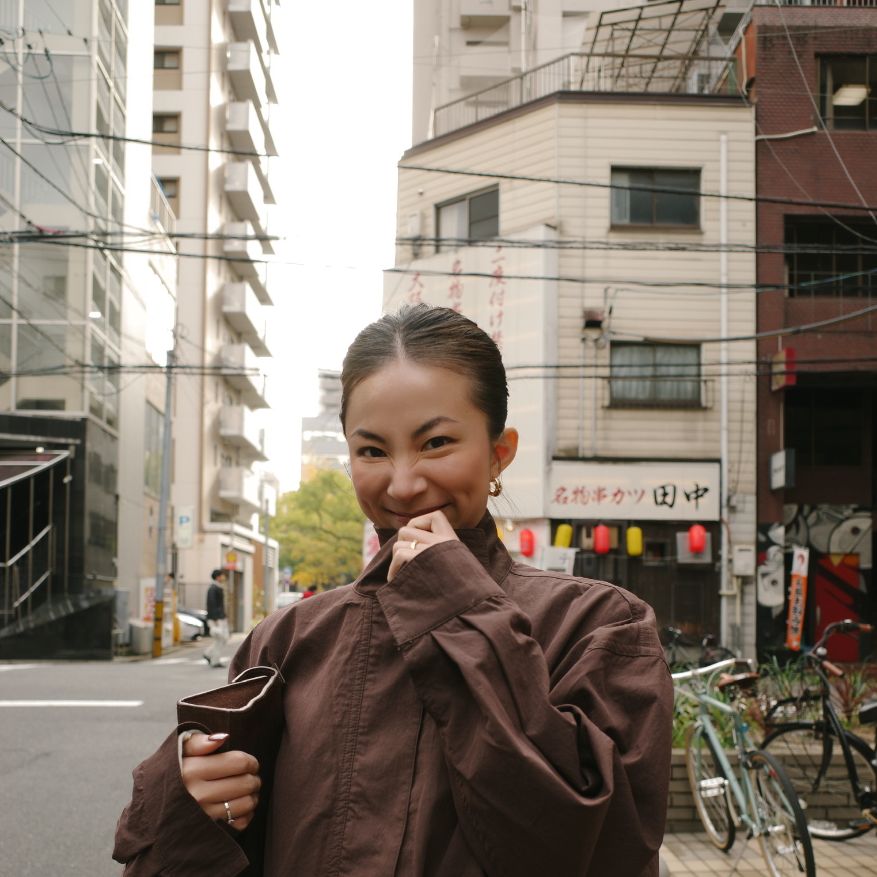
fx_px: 1032
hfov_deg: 46.0
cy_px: 583
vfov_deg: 45.4
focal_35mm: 36
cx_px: 436
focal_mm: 18.3
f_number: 3.5
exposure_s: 1/200
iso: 100
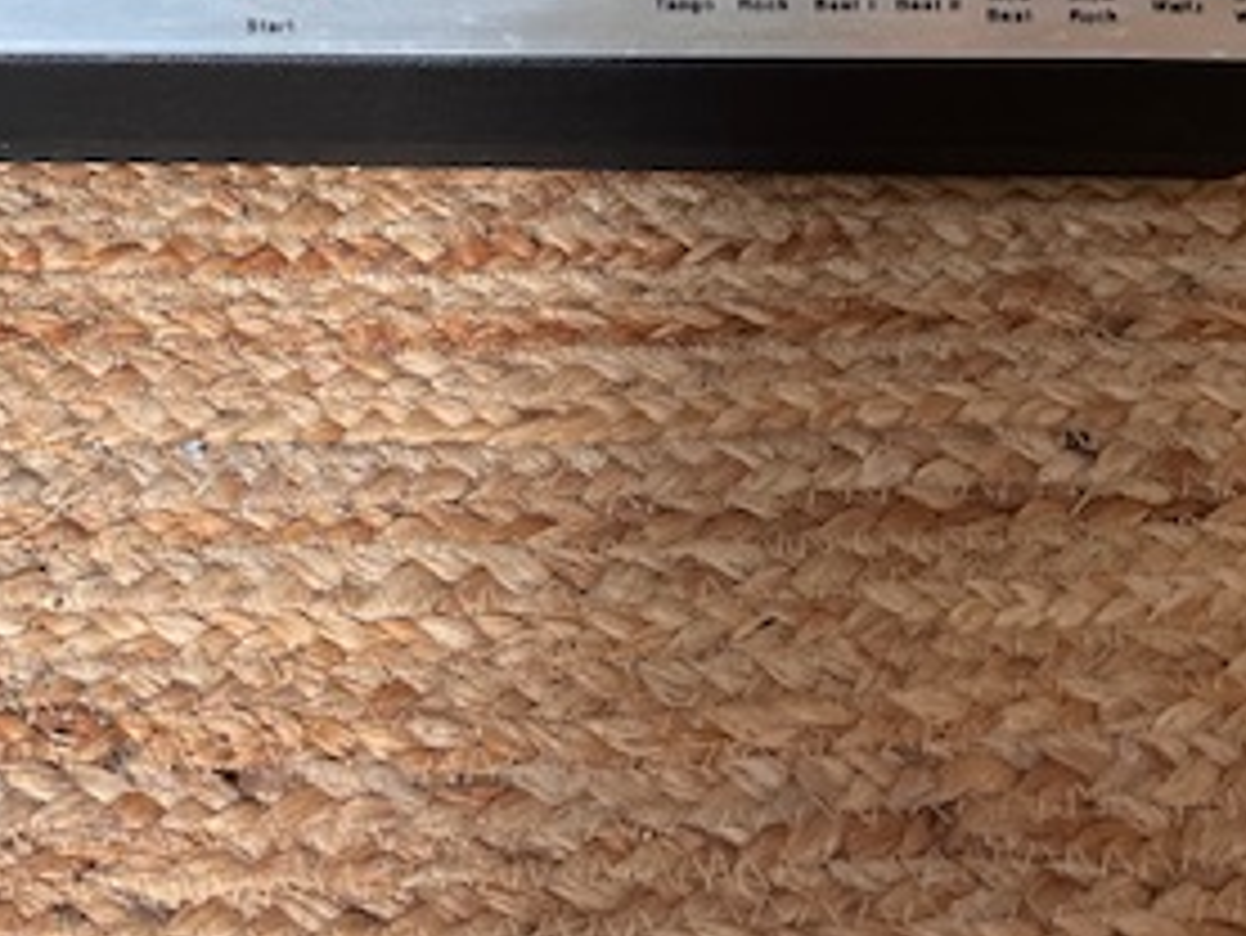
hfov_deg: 30.7
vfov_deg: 22.8
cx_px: 126
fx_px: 2161
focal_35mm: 60
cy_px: -135
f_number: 1.6
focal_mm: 5.1
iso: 125
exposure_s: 1/103
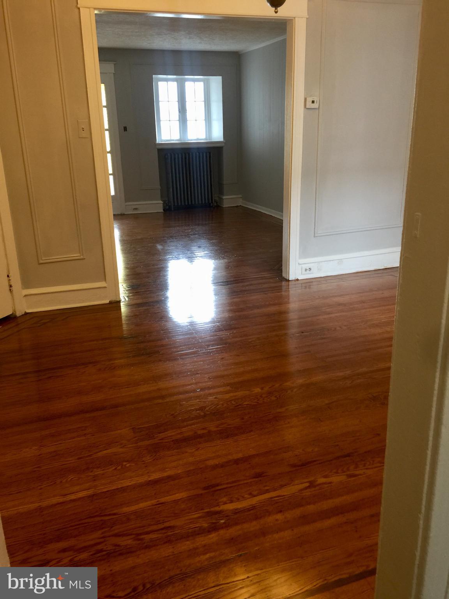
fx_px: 502
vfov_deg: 61.7
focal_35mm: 29
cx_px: 224
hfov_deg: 48.2
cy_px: 300
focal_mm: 4.15
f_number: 2.2
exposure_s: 1/15
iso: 32
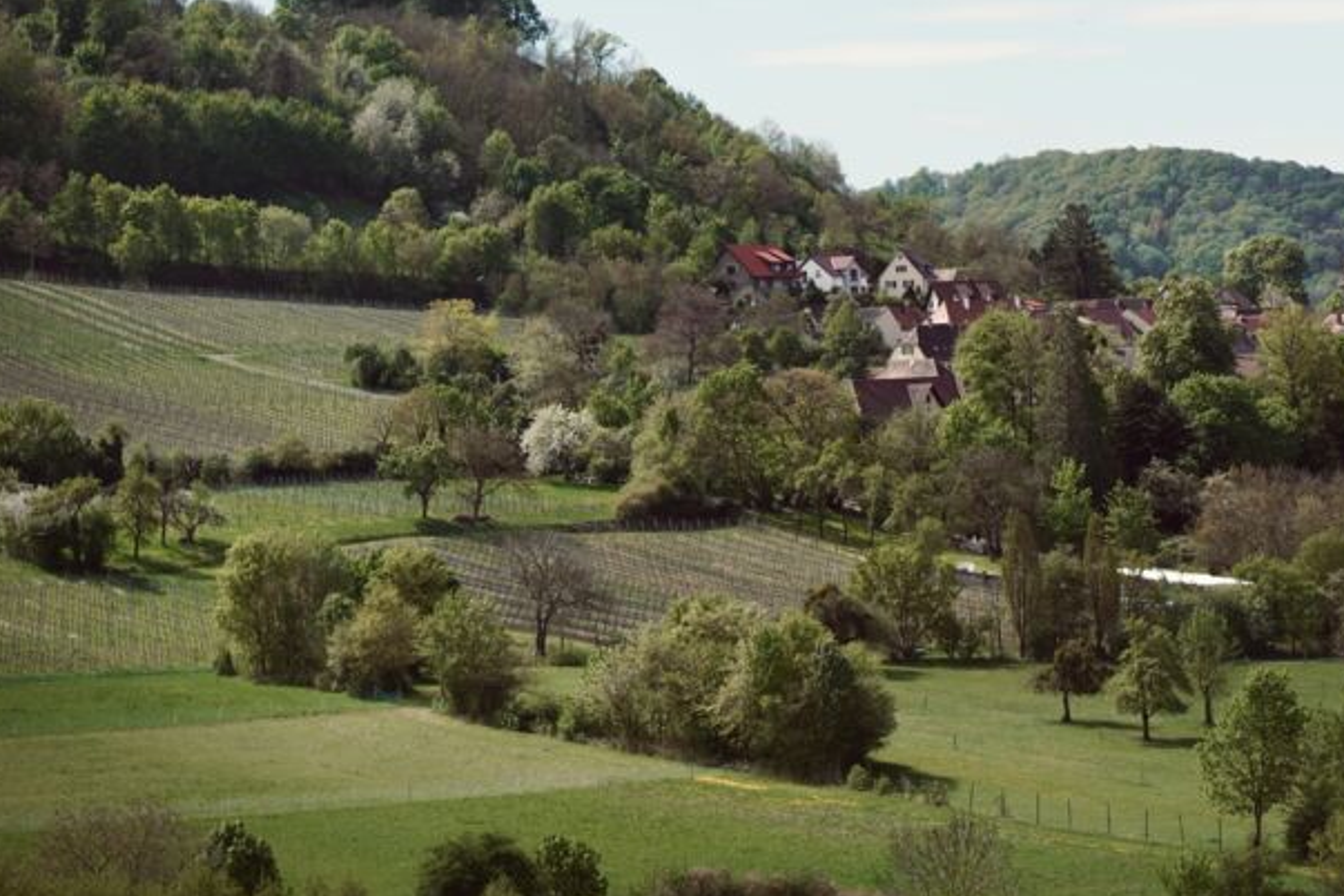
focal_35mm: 112
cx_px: 987
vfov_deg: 12.2
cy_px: 361
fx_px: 4181
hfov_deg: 18.2
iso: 100
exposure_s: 1/4000
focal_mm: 50
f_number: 2.2
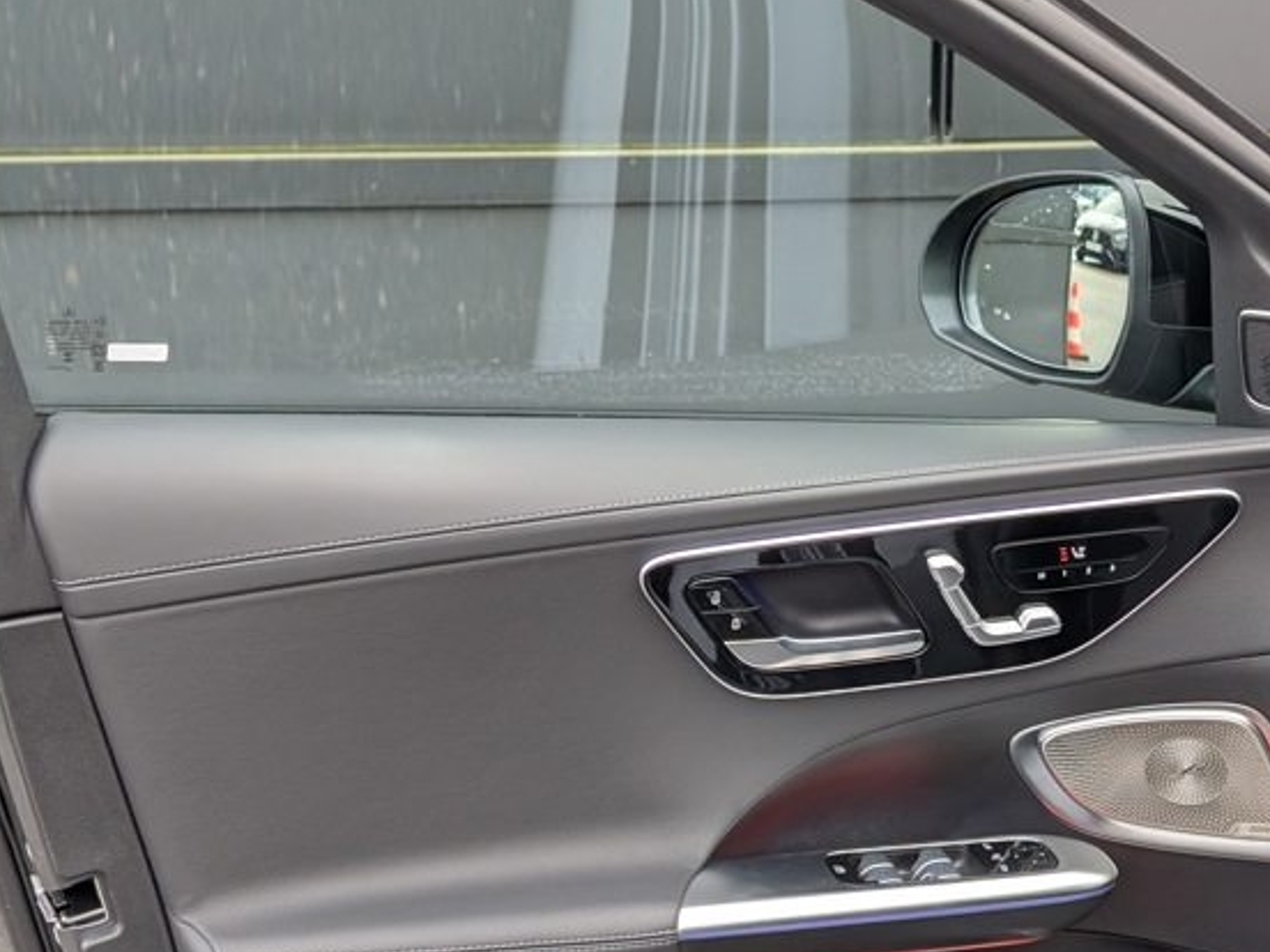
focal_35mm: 71
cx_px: 854
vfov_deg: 20.6
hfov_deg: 27.2
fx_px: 2605
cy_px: 678
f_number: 1.68
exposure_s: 1/706
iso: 240
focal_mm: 6.9
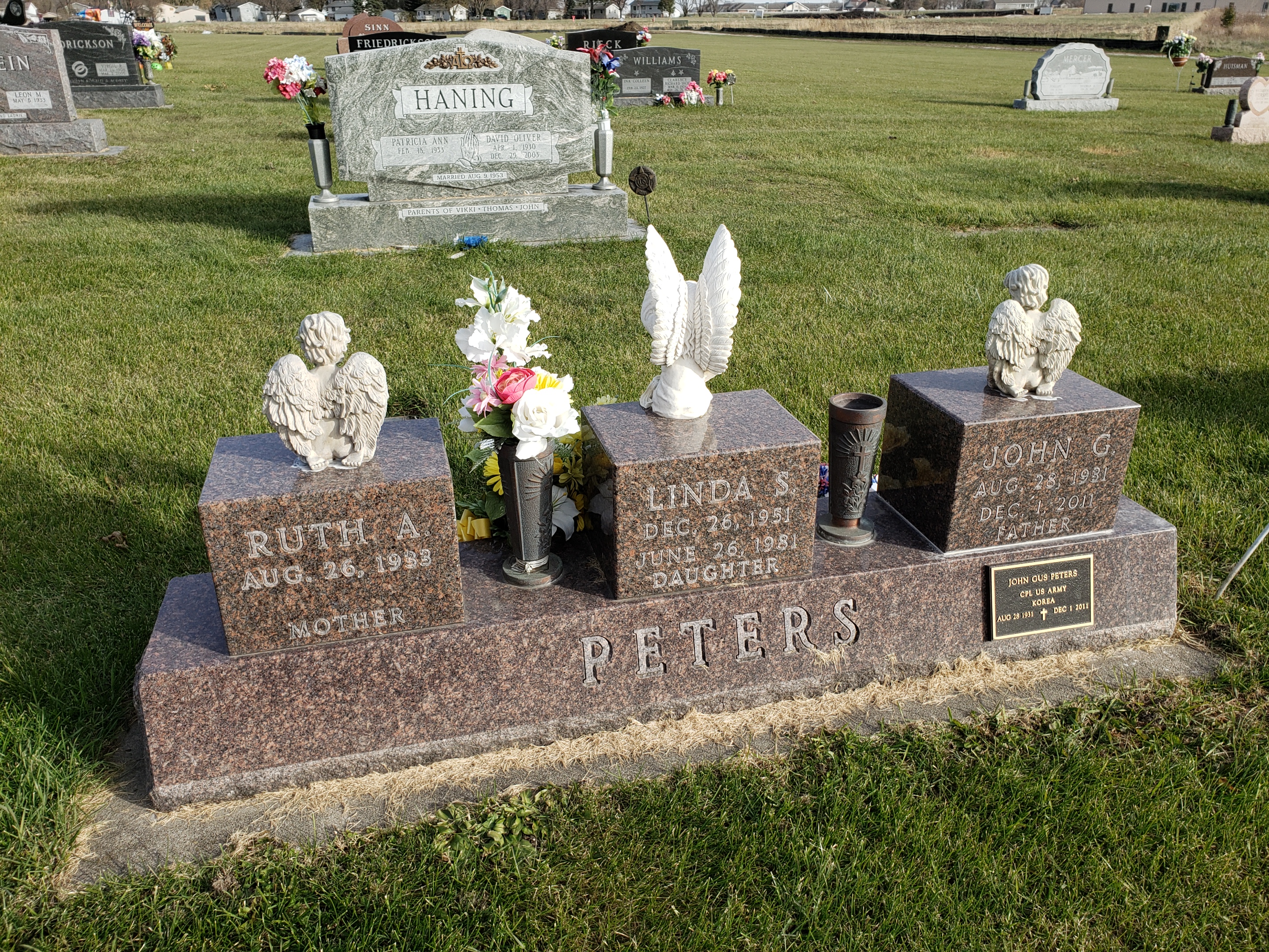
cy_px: 476
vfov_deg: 53.1
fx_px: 953
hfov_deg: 67.3
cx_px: 634
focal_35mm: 26
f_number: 2.4
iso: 50
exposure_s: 1/690
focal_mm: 4.3
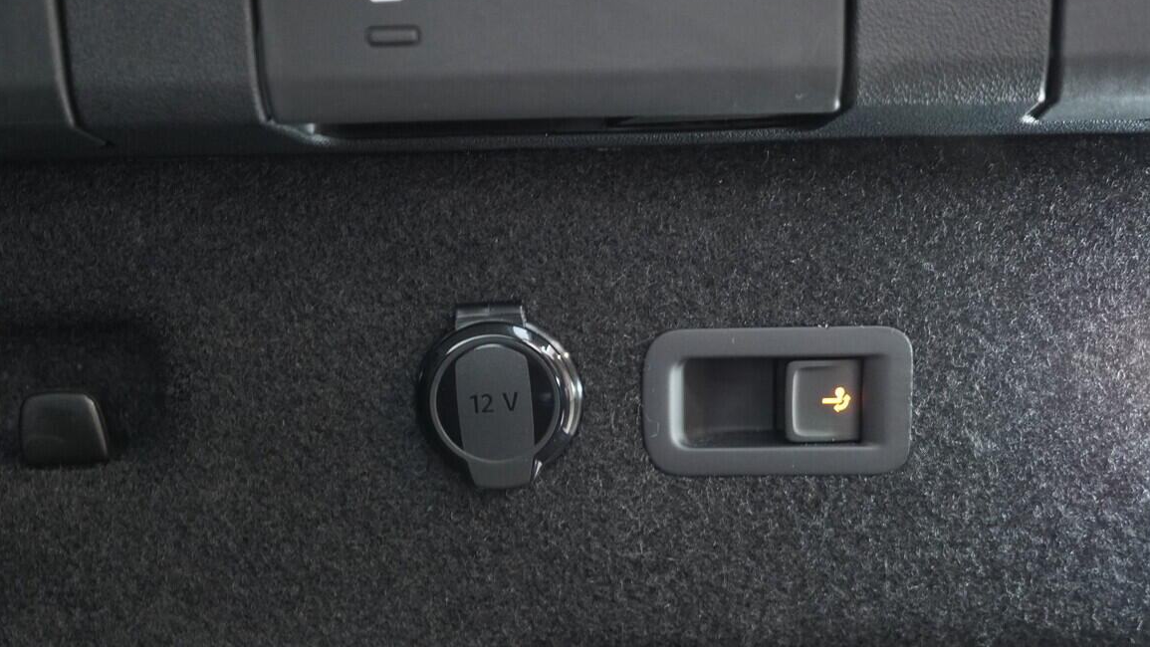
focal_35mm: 47
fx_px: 1433
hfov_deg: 43.7
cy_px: 448
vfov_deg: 25.3
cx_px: 585
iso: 2000
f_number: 2.8
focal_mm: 24
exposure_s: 1/40
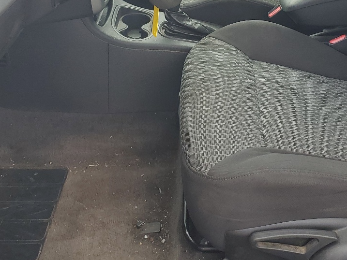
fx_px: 582
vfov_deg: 24.0
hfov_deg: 33.1
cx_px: 214
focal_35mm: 58
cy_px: -5
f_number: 1.5
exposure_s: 1/476
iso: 50
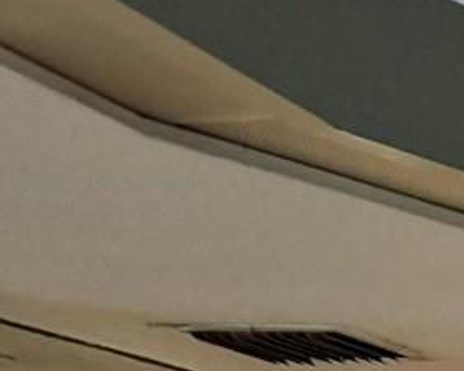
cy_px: 874
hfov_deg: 10.8
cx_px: 1303
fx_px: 1825
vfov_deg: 10.2
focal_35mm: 133
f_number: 1.78
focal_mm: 6.76
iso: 640
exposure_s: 1/40
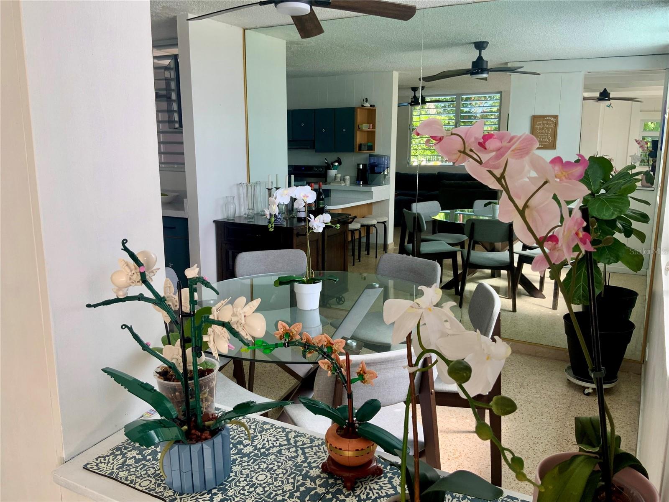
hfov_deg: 61.7
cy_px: 251
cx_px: 334
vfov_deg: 48.2
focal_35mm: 29
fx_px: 560
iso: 20
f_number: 1.8
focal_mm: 3
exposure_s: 1/122
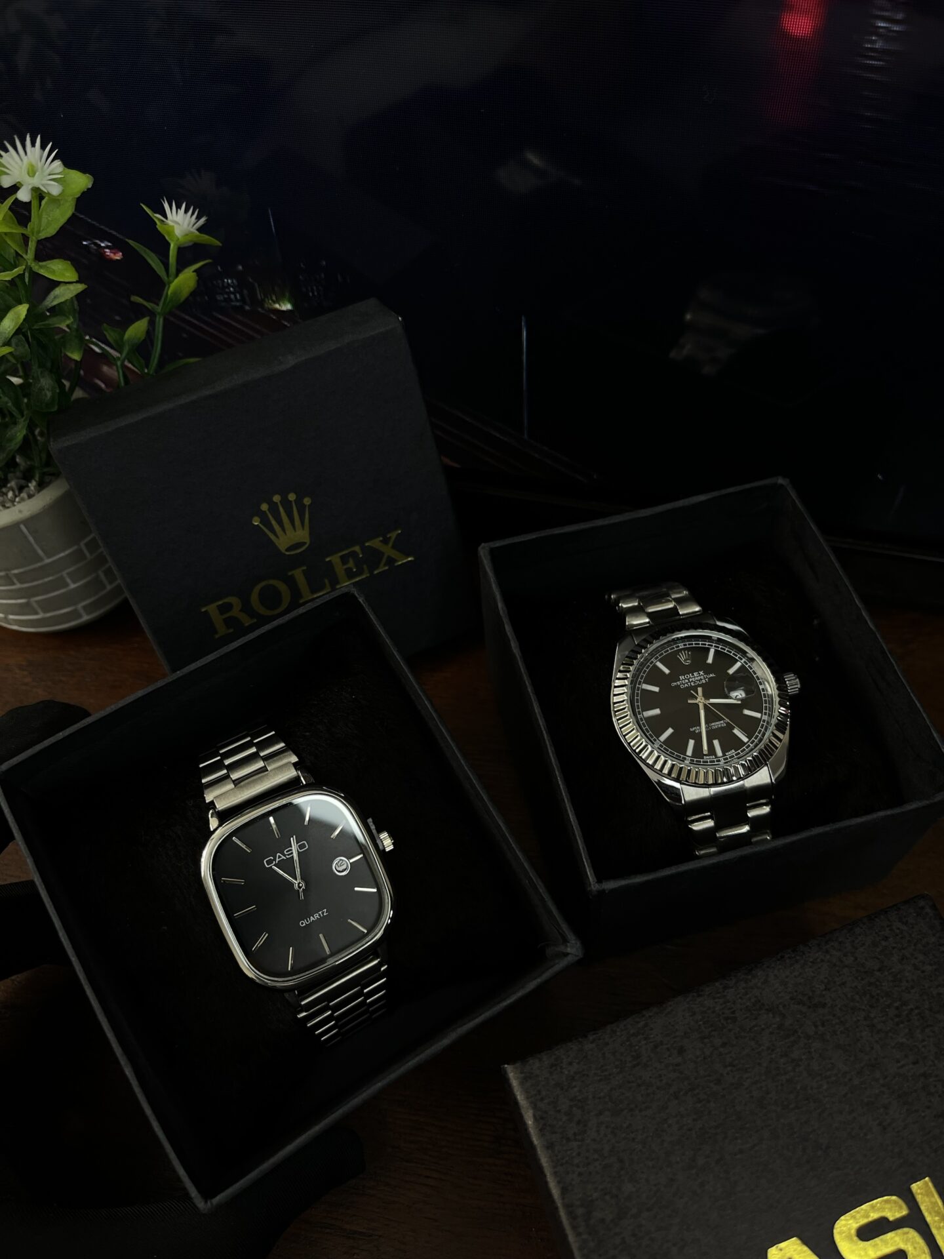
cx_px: 472
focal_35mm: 26
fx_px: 945
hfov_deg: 53.1
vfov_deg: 67.3
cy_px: 630
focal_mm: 5.1
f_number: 1.6
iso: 125
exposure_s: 1/107
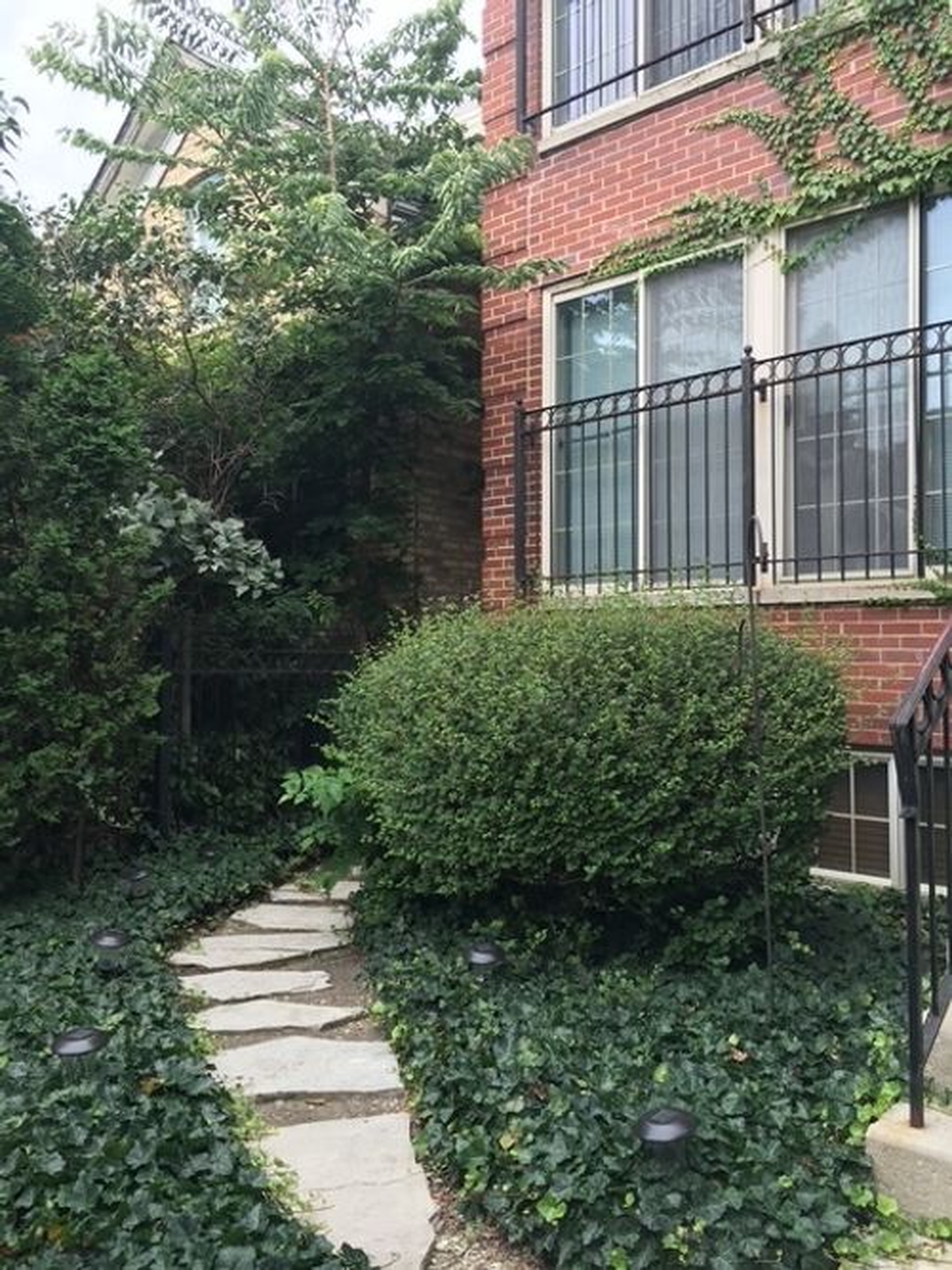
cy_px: 635
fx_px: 1064
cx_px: 476
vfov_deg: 61.7
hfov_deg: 48.2
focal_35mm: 29
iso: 25
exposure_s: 1/124
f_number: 2.2
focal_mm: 4.15
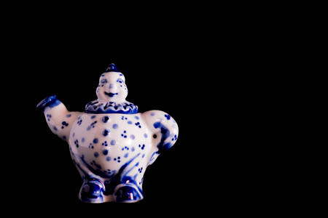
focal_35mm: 75
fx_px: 683
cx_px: 164
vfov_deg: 18.2
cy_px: 109
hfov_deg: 27.0
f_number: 5.6
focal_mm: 50
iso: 100
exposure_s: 1/200
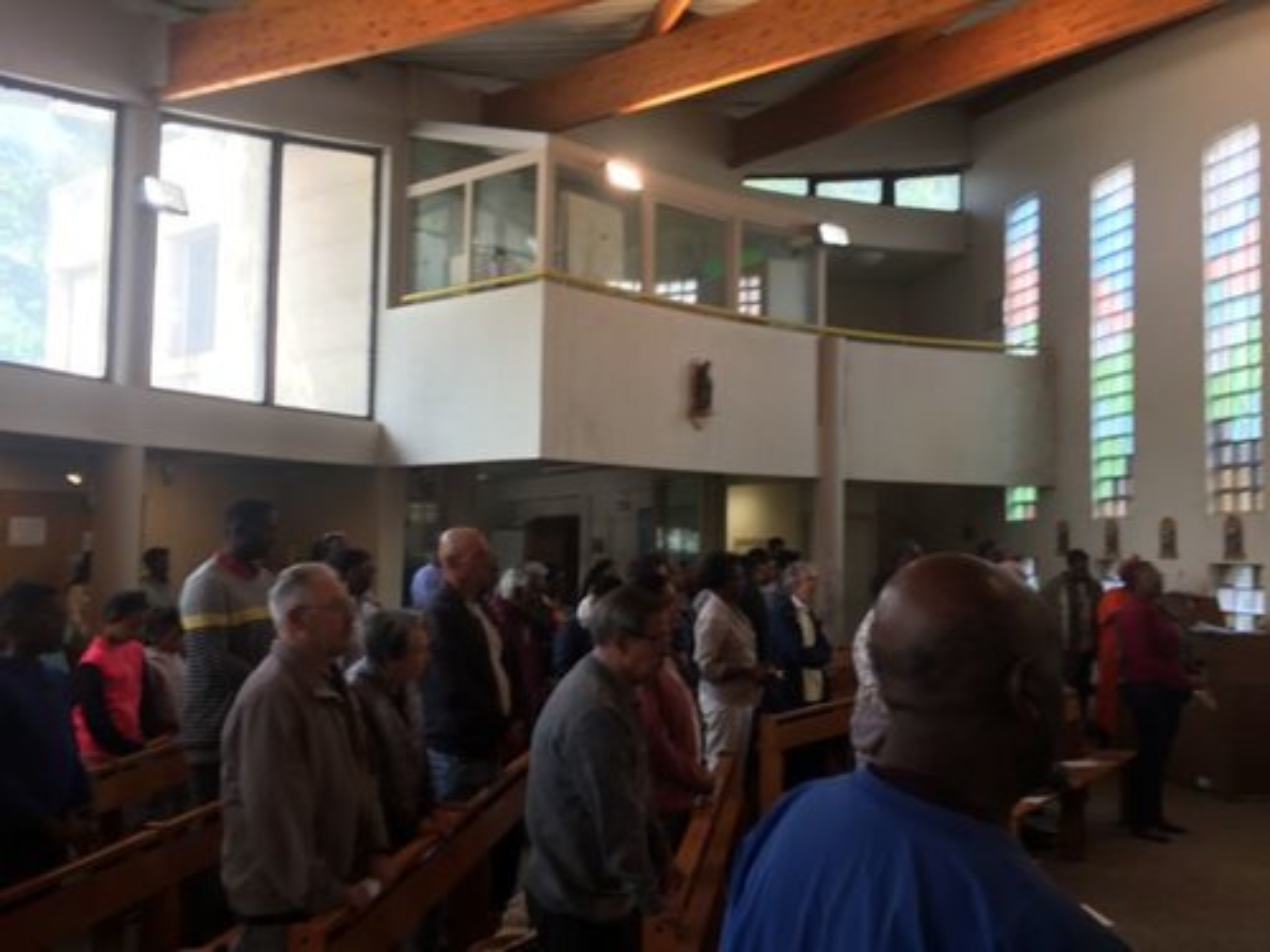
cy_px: 476
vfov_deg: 48.2
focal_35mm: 29
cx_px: 635
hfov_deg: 61.7
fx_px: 1064
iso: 32
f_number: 2.2
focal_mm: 4.15
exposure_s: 1/50
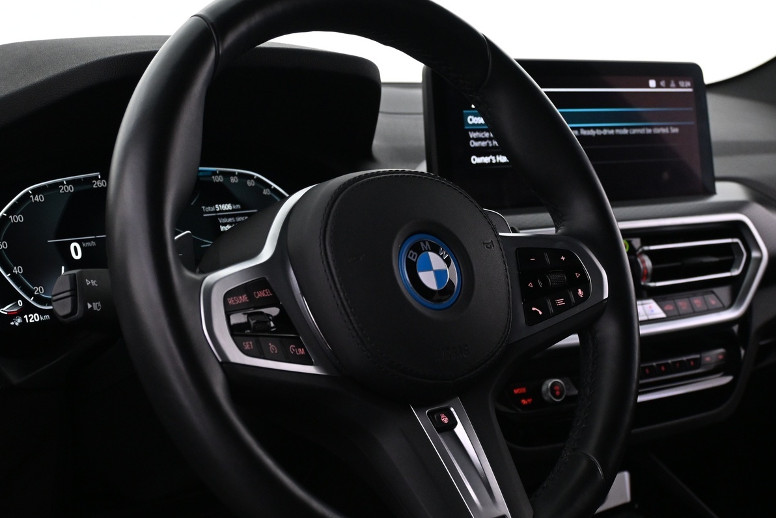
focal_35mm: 54
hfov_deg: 36.9
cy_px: 295
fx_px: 1164
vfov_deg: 25.0
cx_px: 379
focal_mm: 26.5
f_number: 4.5
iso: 1600
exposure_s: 1/30
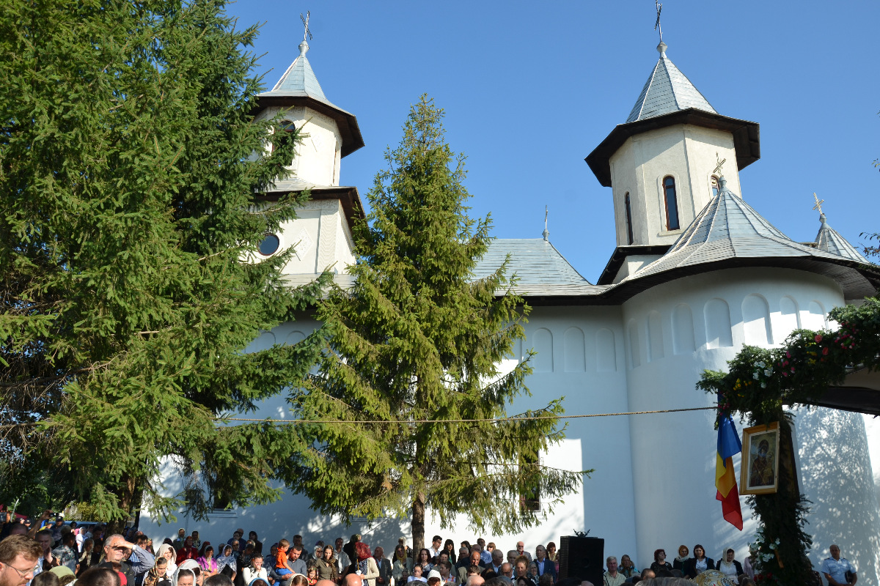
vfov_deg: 47.9
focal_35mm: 27
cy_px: 293
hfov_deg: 67.4
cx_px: 440
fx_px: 660
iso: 140
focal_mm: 18
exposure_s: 1/250
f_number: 8
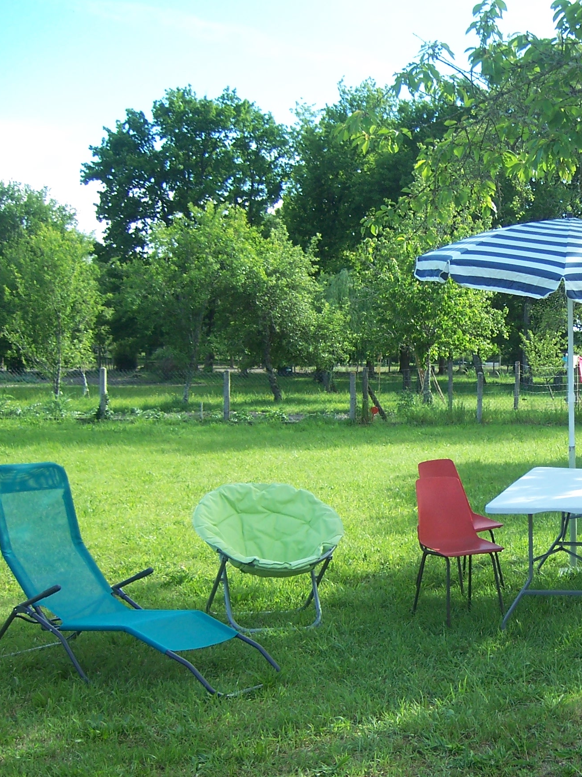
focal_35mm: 53
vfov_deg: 36.2
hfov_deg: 26.3
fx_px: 1188
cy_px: 413
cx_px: 558
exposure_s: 1/250
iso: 80
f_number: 2.8
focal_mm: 6.2
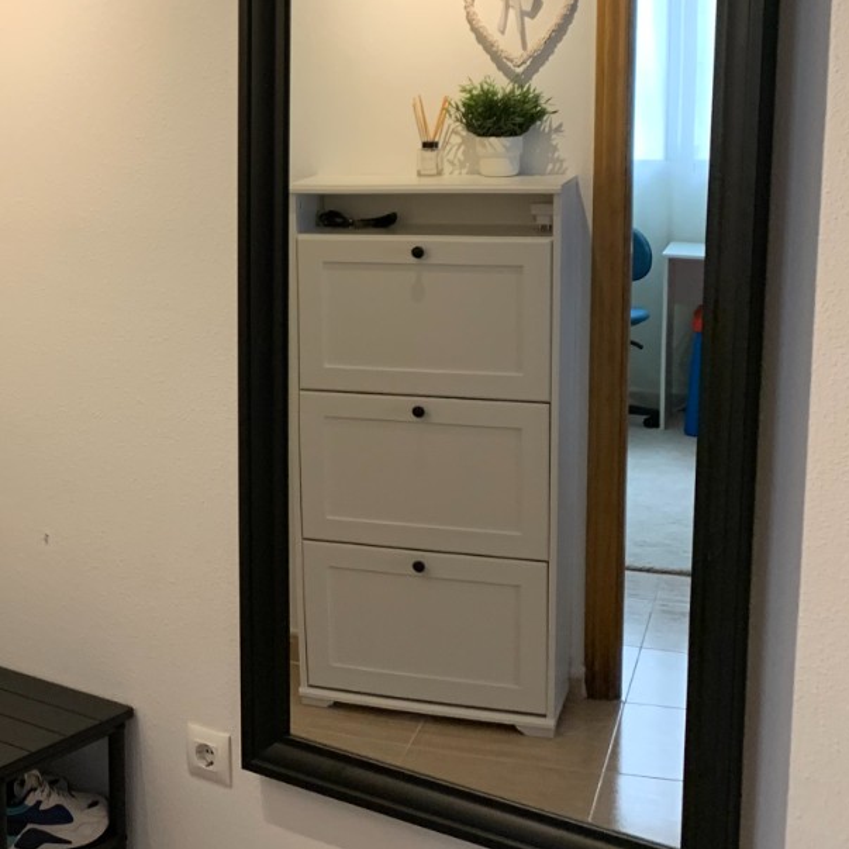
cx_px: -68
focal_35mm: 61
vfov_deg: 28.1
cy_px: 366
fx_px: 1693
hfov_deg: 26.1
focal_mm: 4.25
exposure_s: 1/60
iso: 100
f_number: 1.8
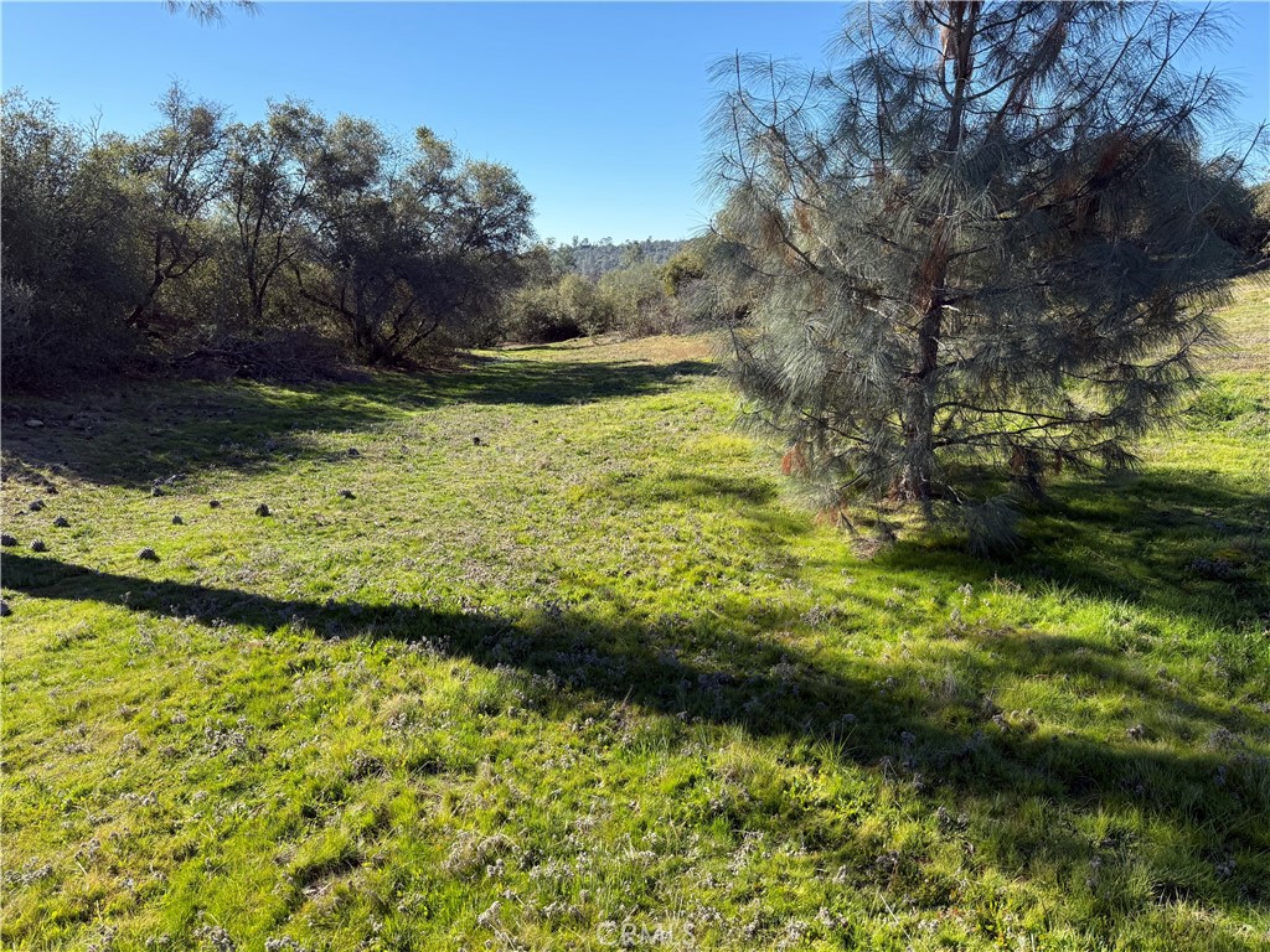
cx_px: 635
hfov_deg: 71.6
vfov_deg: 56.8
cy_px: 476
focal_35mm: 24
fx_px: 881
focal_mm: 6.76
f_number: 1.78
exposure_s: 1/2053
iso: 100
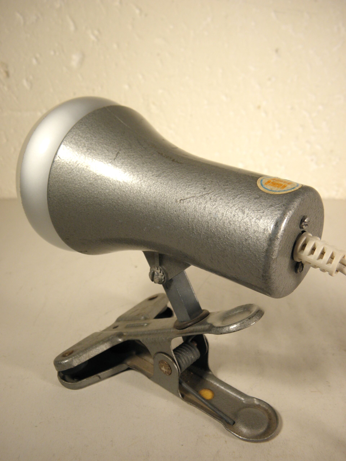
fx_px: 480
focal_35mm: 36
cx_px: 173
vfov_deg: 51.4
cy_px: 230
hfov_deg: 39.7
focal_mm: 6.4
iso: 100
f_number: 3.7
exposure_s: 1/100
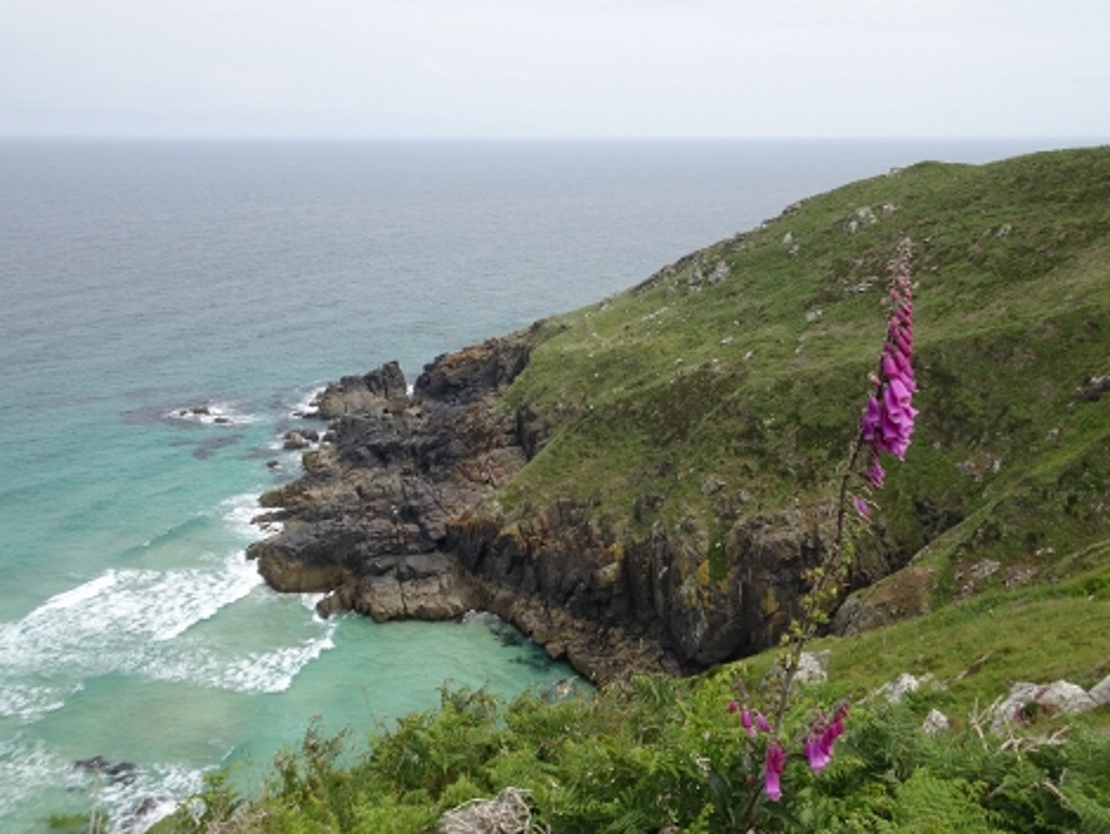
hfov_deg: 56.8
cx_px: 555
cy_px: 417
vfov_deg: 44.2
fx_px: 1027
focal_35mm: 32
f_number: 4
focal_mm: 5.43
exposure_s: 1/500
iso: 80
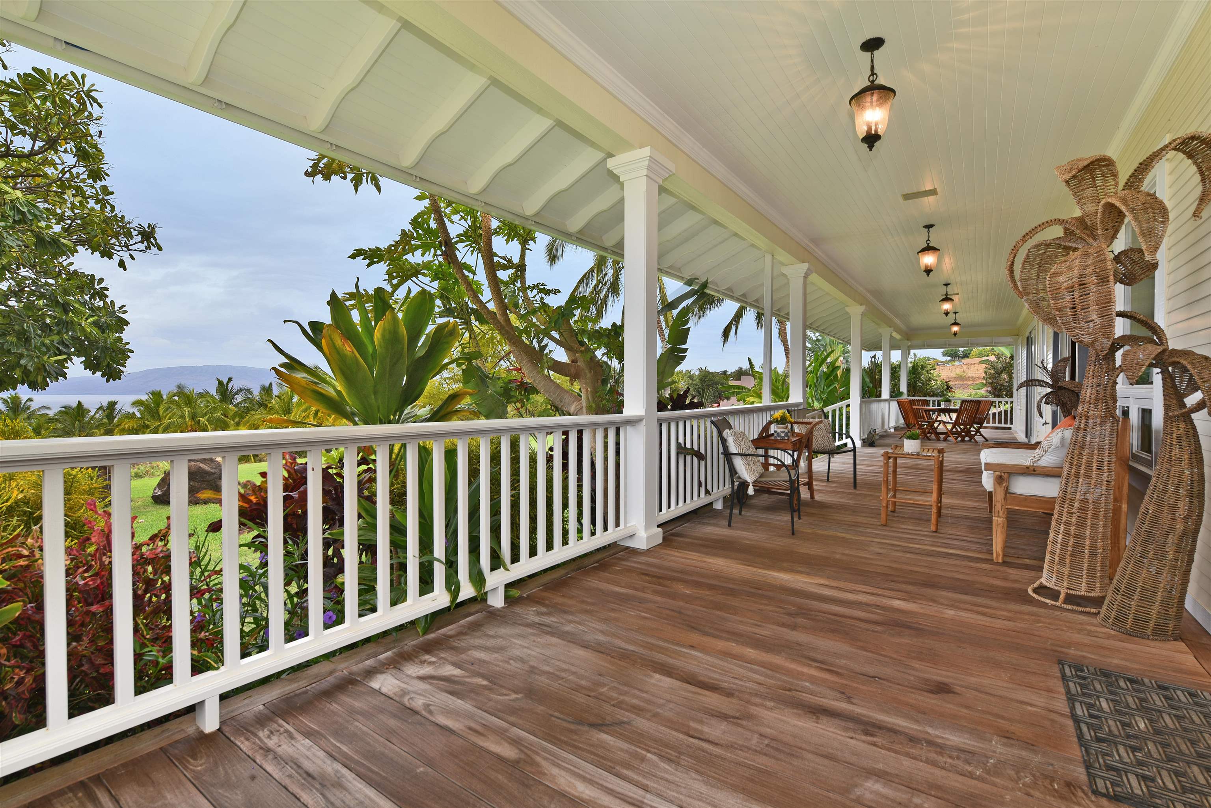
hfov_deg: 96.7
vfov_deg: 73.8
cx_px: 606
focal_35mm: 16
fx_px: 538
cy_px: 404
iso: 100
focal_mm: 16
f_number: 16
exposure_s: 1/60
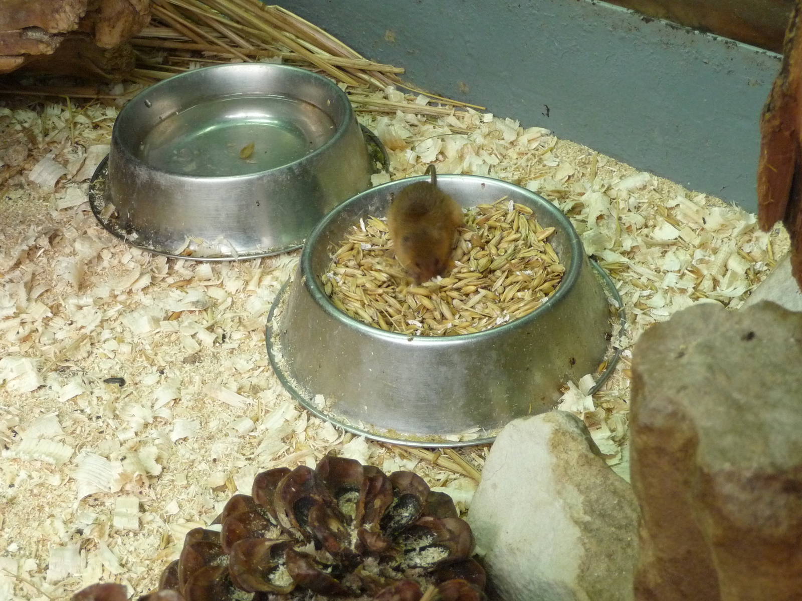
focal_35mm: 61
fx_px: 1413
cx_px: 401
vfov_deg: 24.0
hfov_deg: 31.7
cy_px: 300
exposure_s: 1/15
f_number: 4.3
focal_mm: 9.3
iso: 400
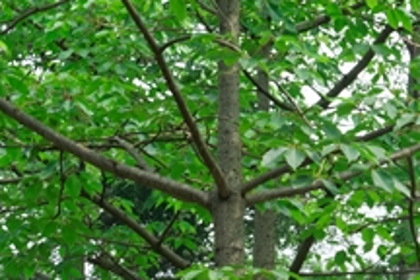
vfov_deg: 6.1
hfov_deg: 8.5
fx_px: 2537
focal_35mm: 218
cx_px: 1048
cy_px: 603
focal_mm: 29
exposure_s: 1/80
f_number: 8
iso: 100
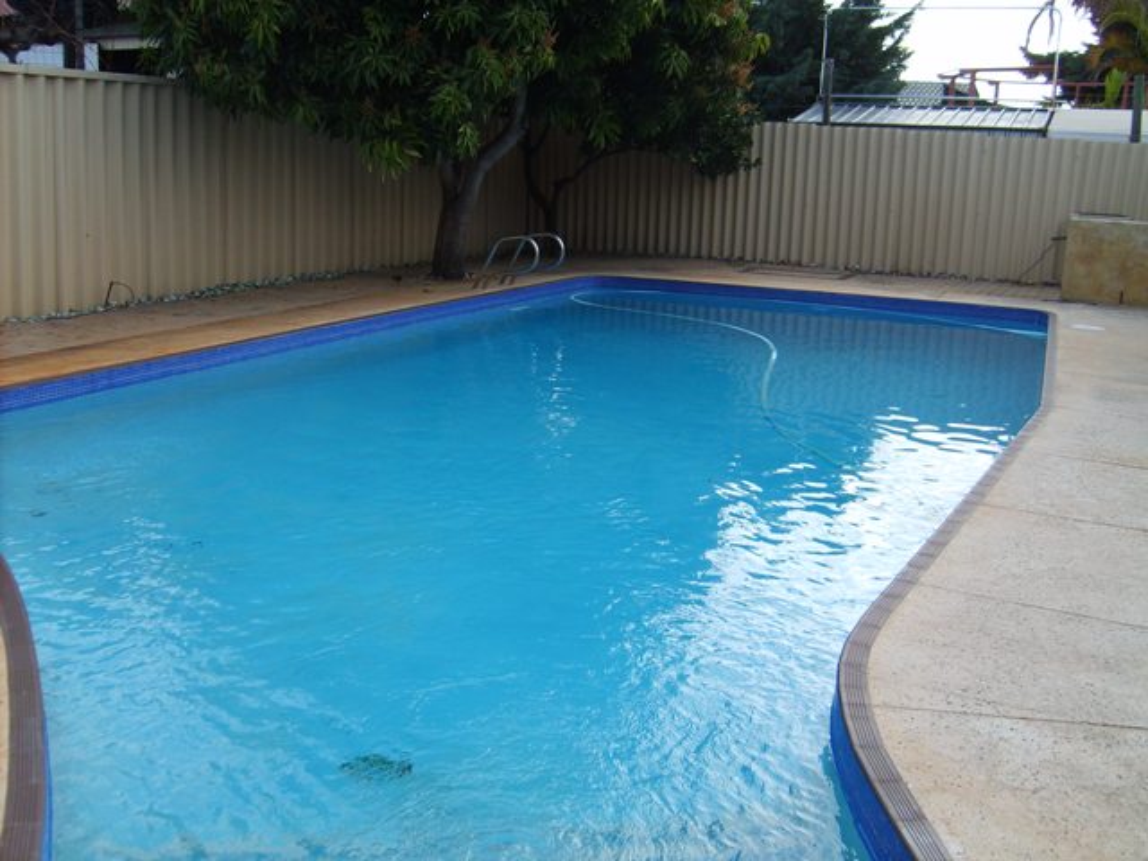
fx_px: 1161
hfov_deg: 52.6
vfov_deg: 40.7
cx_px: 574
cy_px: 430
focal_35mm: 35
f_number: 2.8
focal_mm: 5.8
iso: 50
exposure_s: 1/250
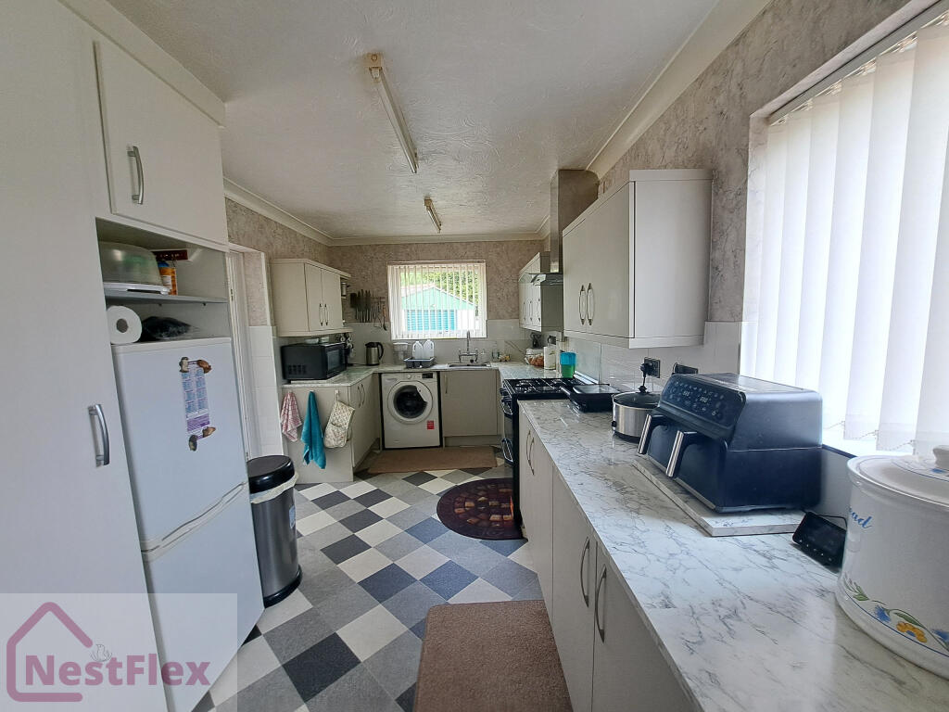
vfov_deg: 89.9
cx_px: 474
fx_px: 356
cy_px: 356
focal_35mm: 13
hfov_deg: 106.2
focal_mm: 1.74
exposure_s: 1/100
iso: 50
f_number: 2.2
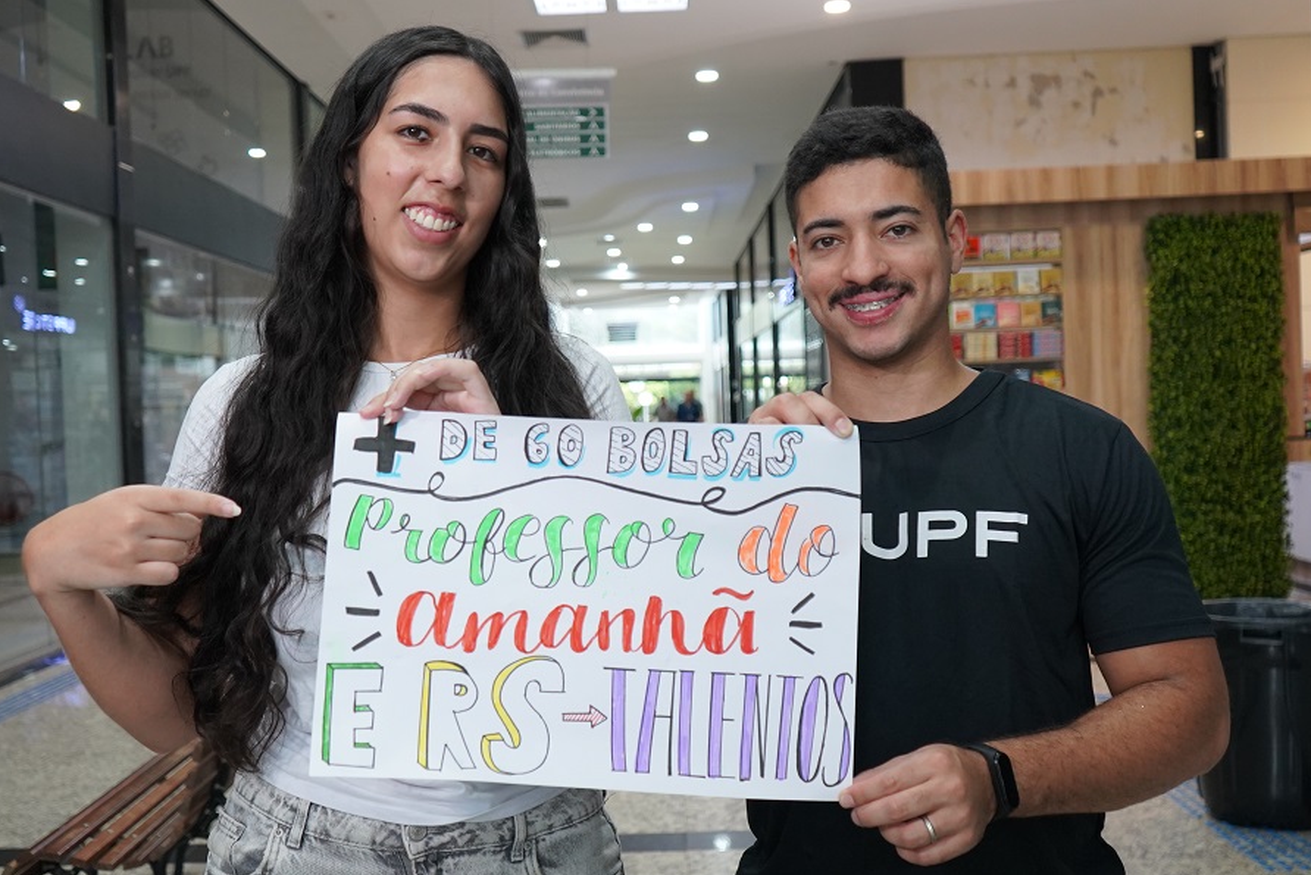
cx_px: 617
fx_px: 1420
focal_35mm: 39
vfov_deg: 34.2
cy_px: 446
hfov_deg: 49.5
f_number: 4
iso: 2000
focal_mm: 29
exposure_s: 1/160
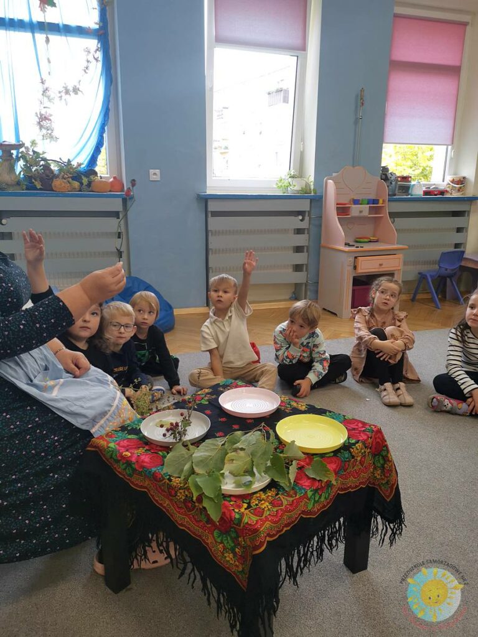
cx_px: 239
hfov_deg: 51.4
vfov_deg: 65.3
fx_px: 497
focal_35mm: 27
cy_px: 318
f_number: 1.8
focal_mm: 5.58
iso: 125
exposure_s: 1/100
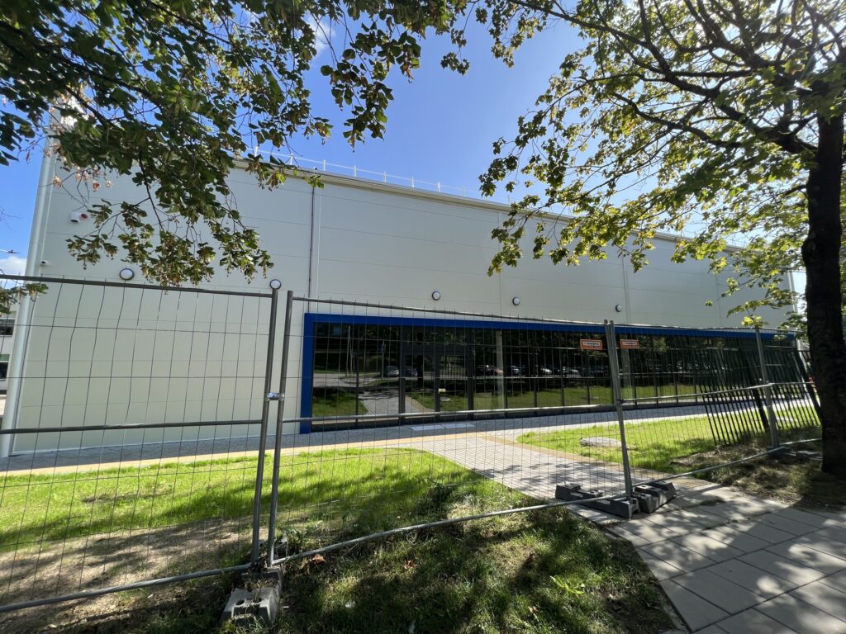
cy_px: 317
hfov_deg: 106.2
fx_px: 318
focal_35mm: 13
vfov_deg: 89.9
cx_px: 423
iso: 32
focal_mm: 1.57
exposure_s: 1/547
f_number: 1.8
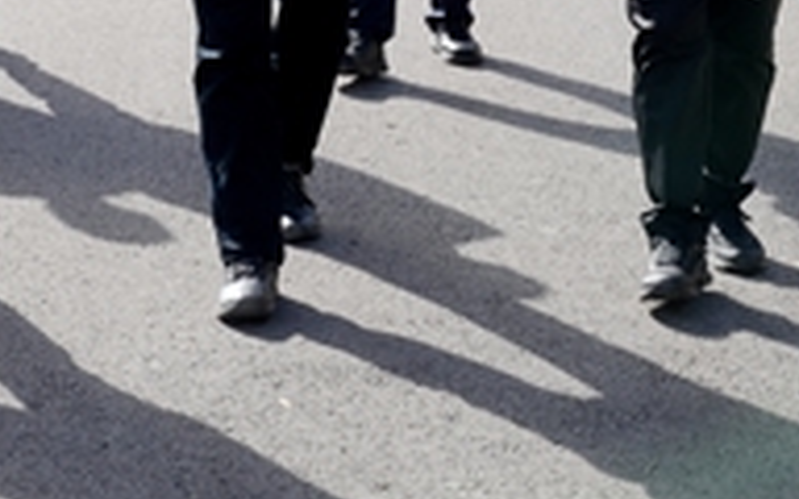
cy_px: -291
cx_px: 279
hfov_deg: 15.2
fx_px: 2983
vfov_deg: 9.3
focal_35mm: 137
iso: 640
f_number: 18
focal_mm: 43
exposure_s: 1/160
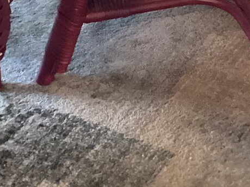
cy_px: -83
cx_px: 198
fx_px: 737
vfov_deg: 13.7
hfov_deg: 19.1
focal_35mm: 102
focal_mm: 3.3
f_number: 2.4
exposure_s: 1/20
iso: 640
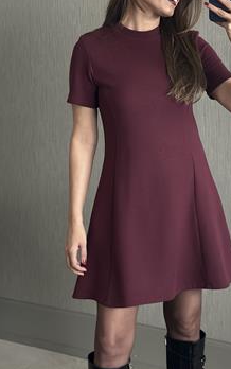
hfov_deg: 17.6
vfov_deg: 27.7
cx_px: 147
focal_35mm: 74
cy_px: 140
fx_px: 744
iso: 640
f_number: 1.78
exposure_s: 1/33
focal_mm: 6.86
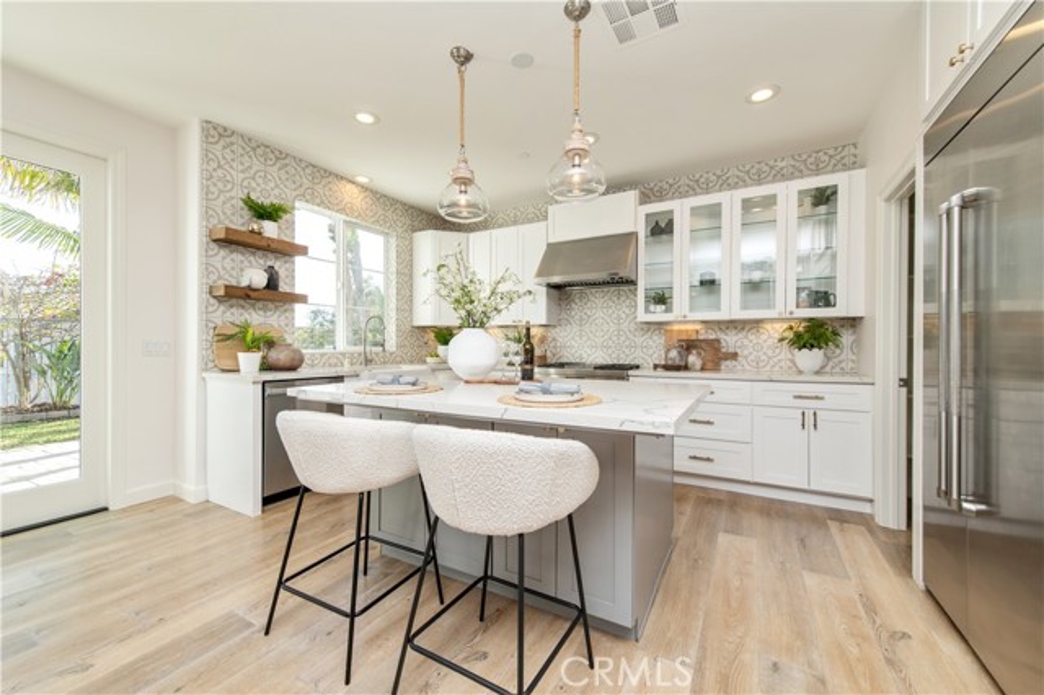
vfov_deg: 81.1
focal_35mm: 14
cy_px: 348
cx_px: 522
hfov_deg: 104.3
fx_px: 406
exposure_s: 1/125
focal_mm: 14
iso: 125
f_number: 5.6
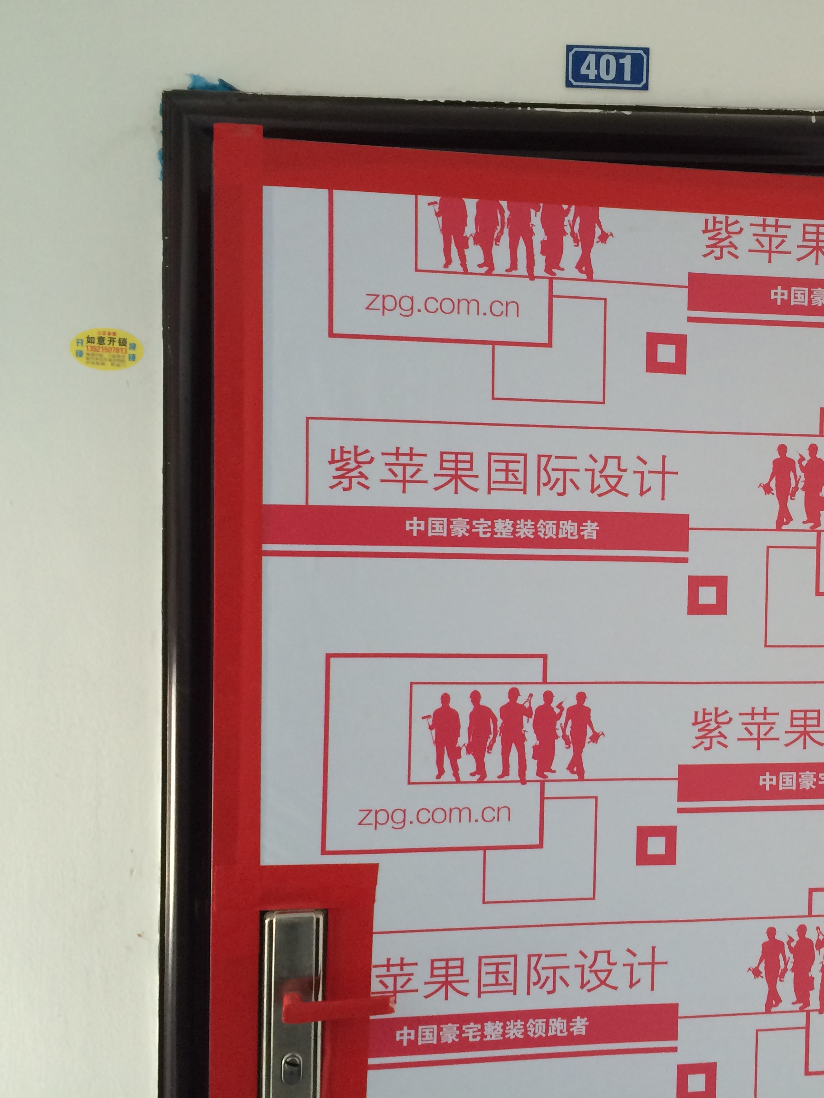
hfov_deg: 36.0
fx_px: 1238
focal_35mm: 39
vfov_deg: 47.9
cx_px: 609
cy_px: 551
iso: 80
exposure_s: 1/30
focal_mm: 4.15
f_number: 2.2
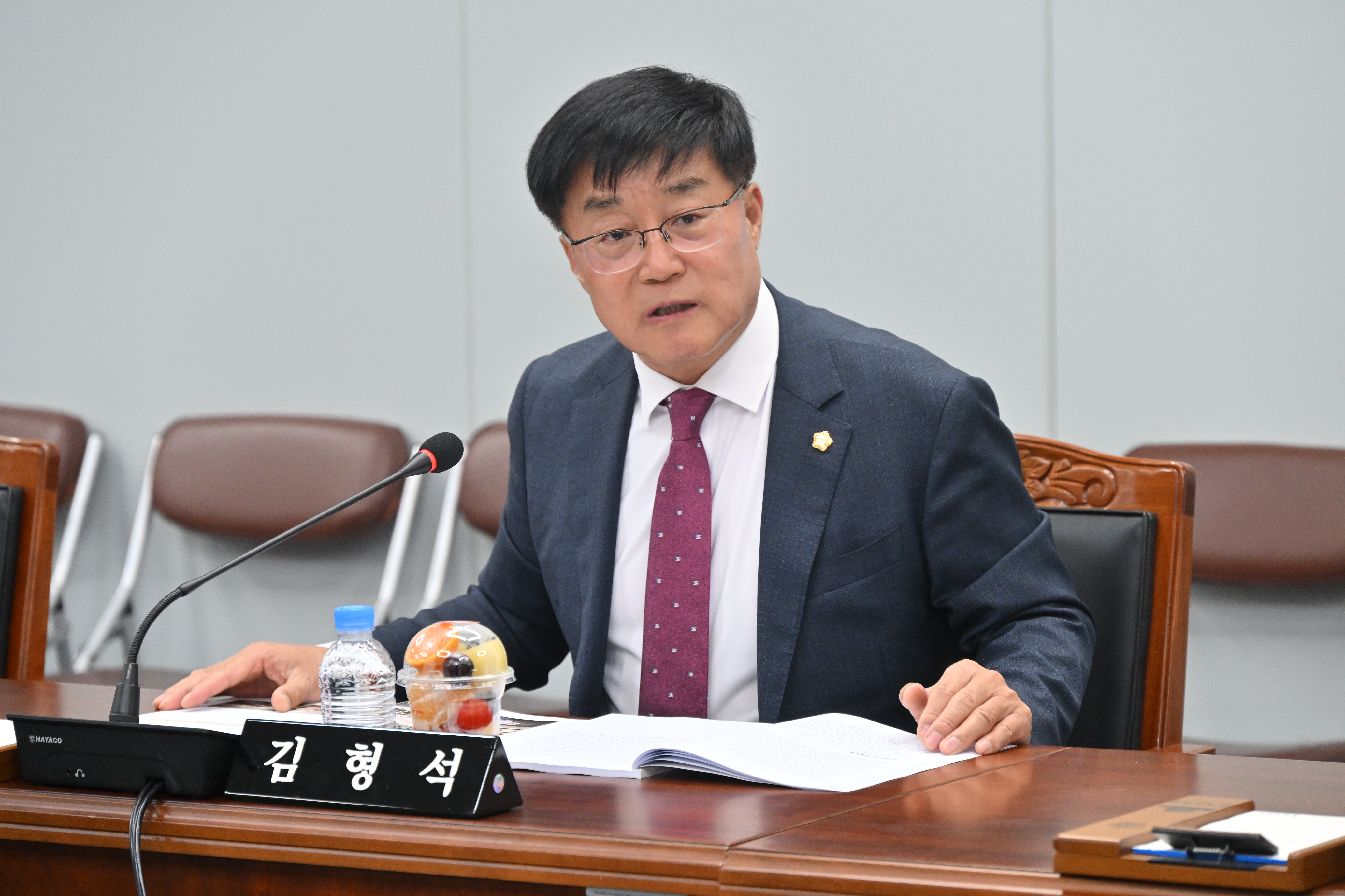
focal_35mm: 145
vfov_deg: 9.5
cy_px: 448
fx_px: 5417
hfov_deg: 14.2
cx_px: 672
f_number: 6.3
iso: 3200
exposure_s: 1/250
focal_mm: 145
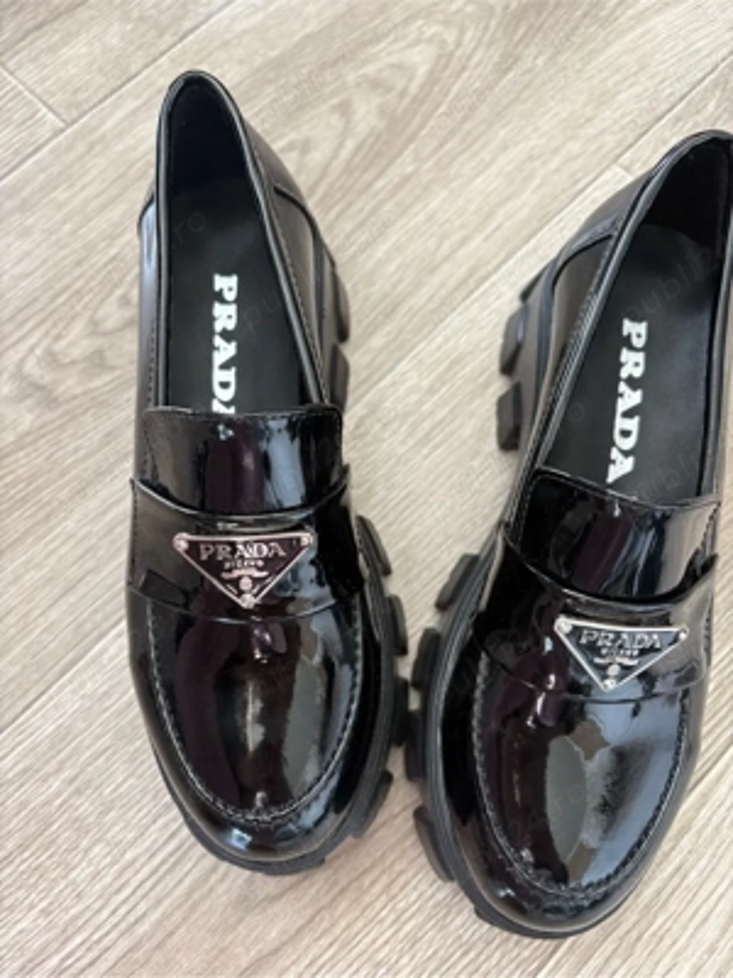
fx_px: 734
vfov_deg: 67.3
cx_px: 366
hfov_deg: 53.1
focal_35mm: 26
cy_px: 489
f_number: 1.6
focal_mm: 5.96
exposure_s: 1/76
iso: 125
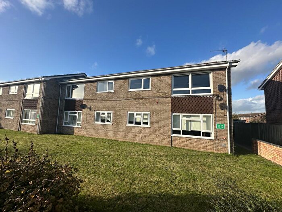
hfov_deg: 102.1
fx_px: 114
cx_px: 141
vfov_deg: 85.7
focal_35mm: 14
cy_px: 106
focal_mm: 2.22
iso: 50
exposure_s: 1/1401
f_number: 2.2
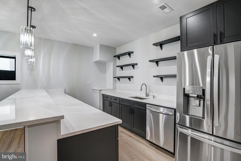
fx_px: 107
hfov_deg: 96.7
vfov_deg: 73.8
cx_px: 120
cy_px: 80
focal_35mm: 16
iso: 1250
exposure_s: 1/50
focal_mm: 16
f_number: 8
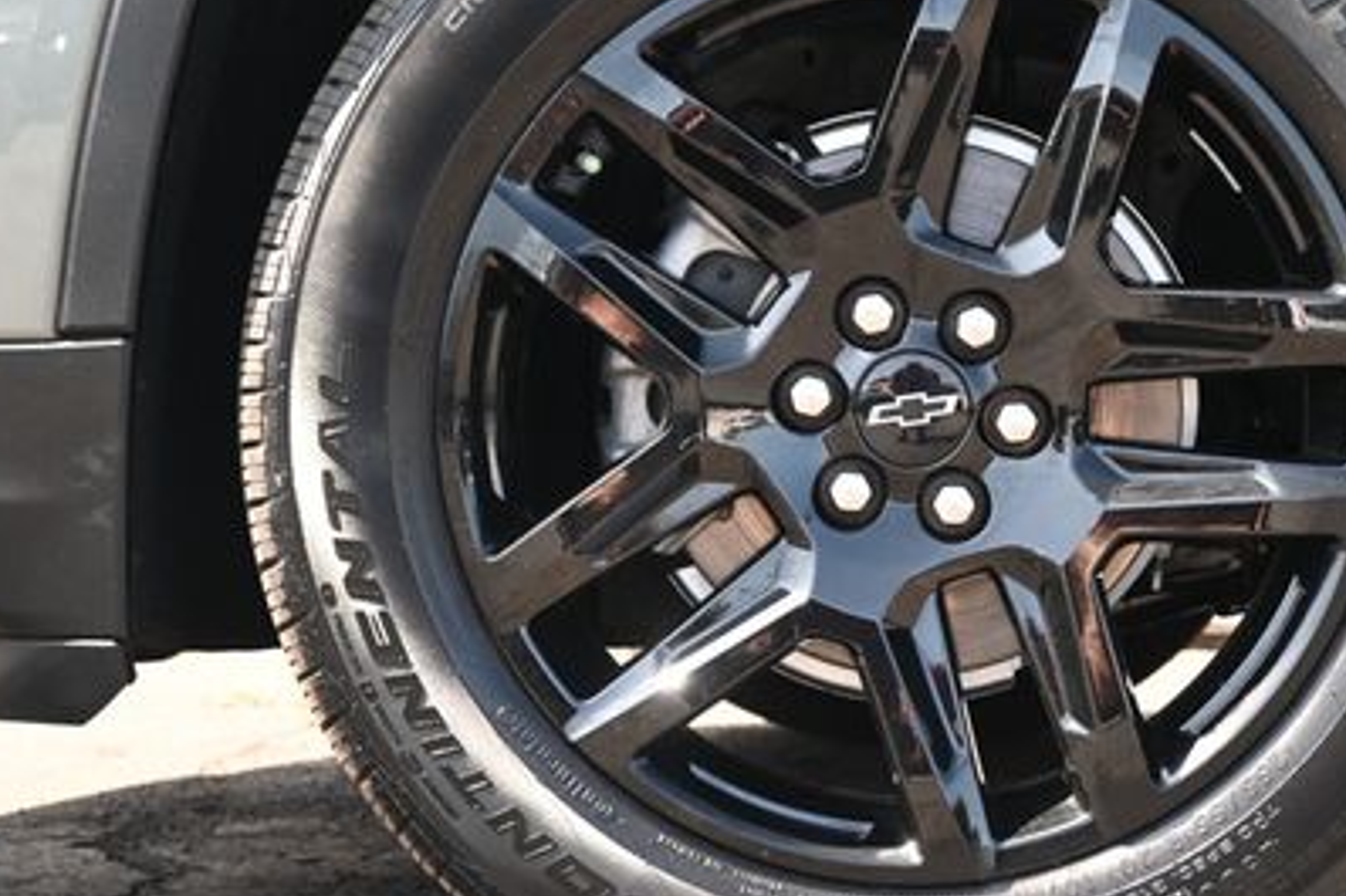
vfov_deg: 13.8
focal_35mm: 99
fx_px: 3692
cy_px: 396
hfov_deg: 20.6
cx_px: 930
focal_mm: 41
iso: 400
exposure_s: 1/125
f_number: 5.6
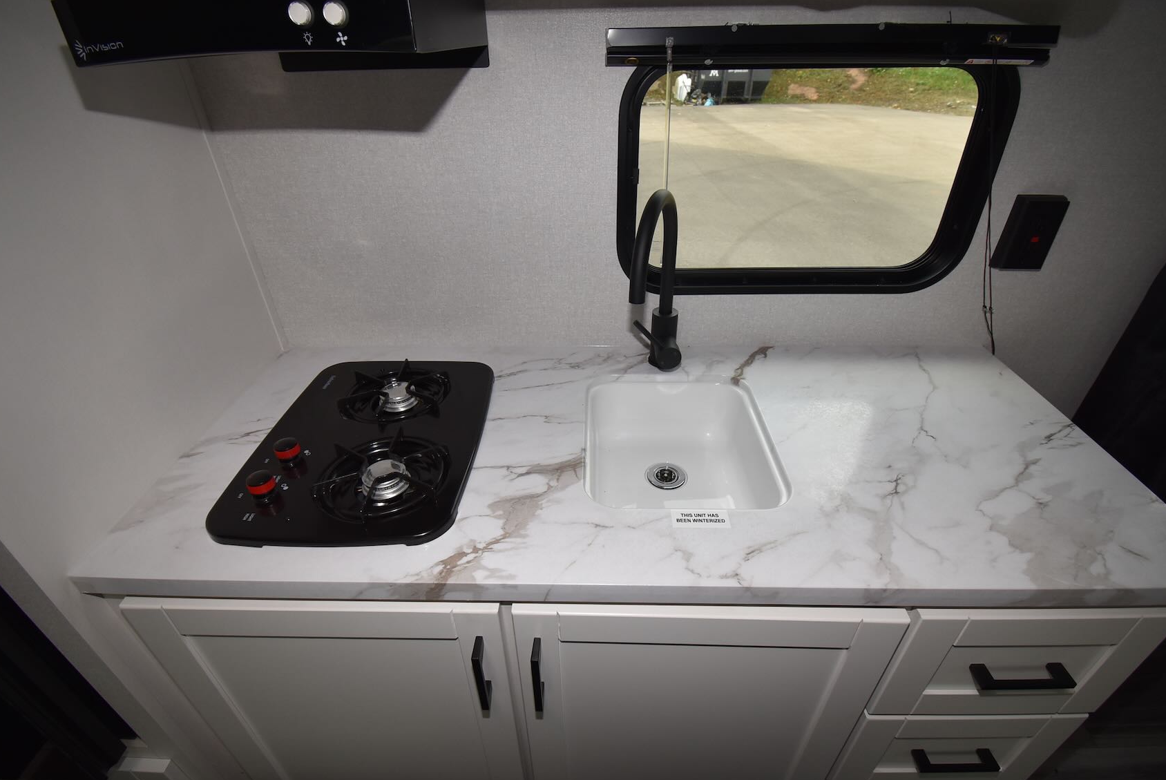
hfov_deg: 96.7
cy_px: 415
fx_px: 519
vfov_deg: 73.8
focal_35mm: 16
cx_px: 580
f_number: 5.6
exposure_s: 1/125
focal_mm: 10
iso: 560
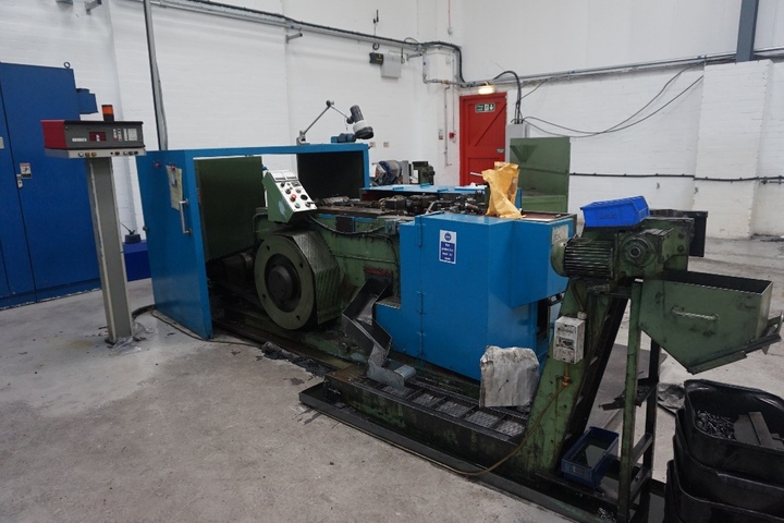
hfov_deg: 73.7
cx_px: 392
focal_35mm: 24
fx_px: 523
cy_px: 262
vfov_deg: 53.1
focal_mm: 16
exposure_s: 1/160
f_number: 4
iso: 1000
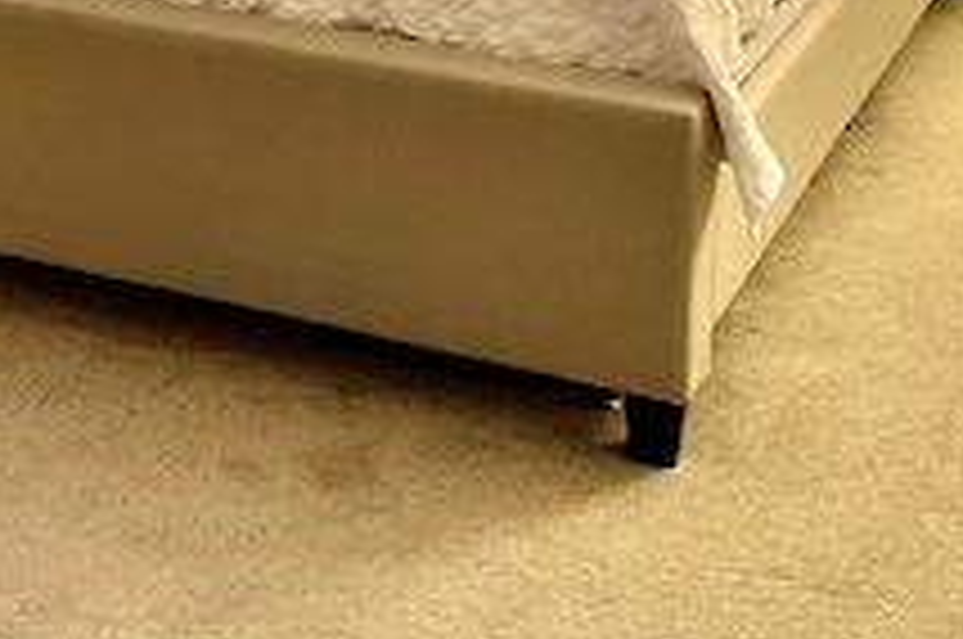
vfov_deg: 15.9
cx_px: 338
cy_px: -202
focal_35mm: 81
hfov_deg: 25.0
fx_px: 2163
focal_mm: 5.1
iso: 125
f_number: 1.6
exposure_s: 1/42
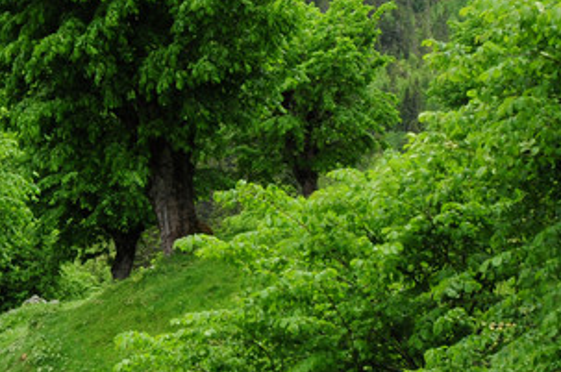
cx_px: -81
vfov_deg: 9.5
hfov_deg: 14.0
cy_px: 313
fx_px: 2235
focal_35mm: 144
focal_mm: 29
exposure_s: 1/160
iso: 400
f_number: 7.1
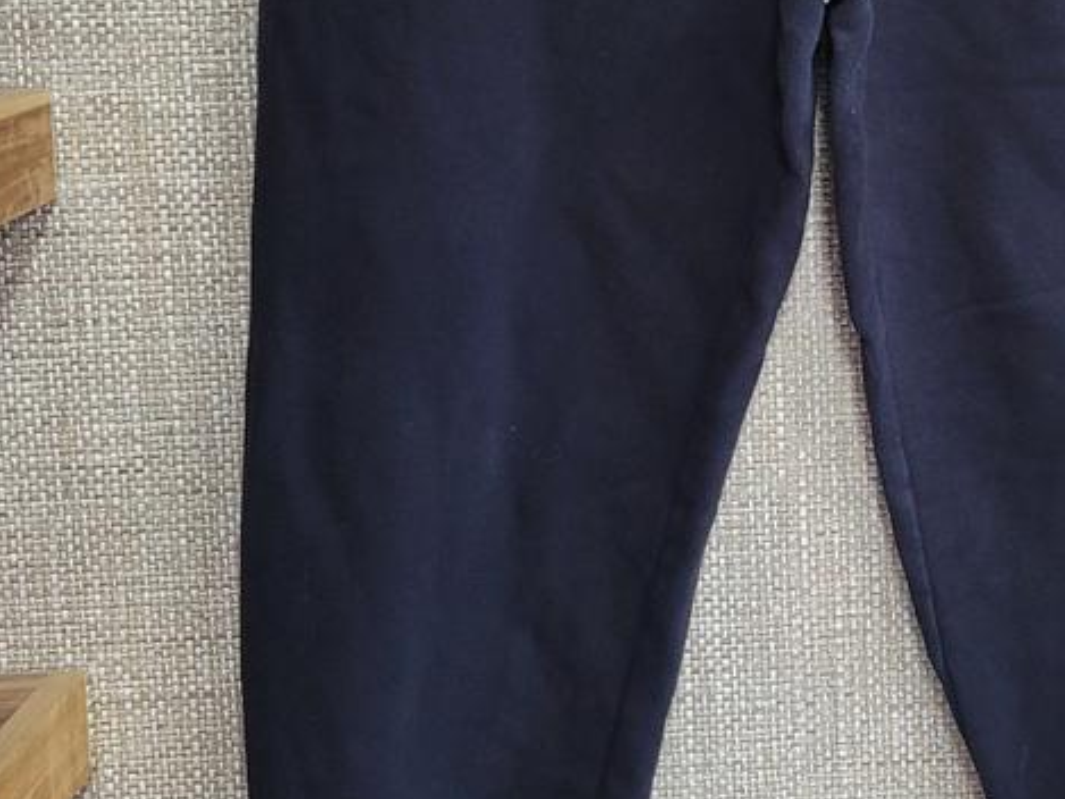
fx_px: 2185
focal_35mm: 71
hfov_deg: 26.8
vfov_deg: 20.4
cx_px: 886
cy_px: 95
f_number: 1.8
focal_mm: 5.4
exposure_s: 1/60
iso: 200
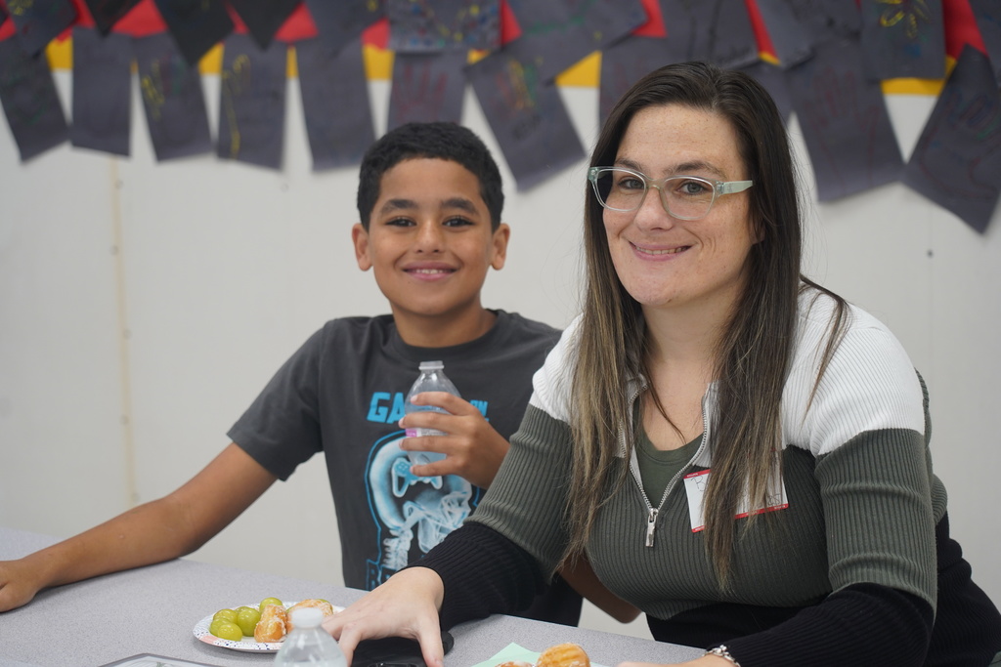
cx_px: 500
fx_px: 2809
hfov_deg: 20.2
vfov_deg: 13.6
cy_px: 334
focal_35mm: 101
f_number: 4
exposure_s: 1/160
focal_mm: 101
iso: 800
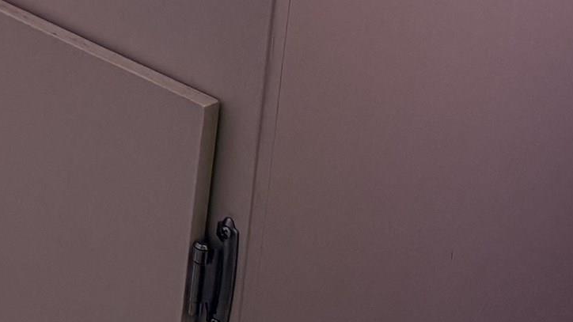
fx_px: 1686
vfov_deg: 10.3
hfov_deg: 15.2
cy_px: -266
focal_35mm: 111
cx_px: -599
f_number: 1.78
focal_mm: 6.76
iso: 250
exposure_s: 1/60
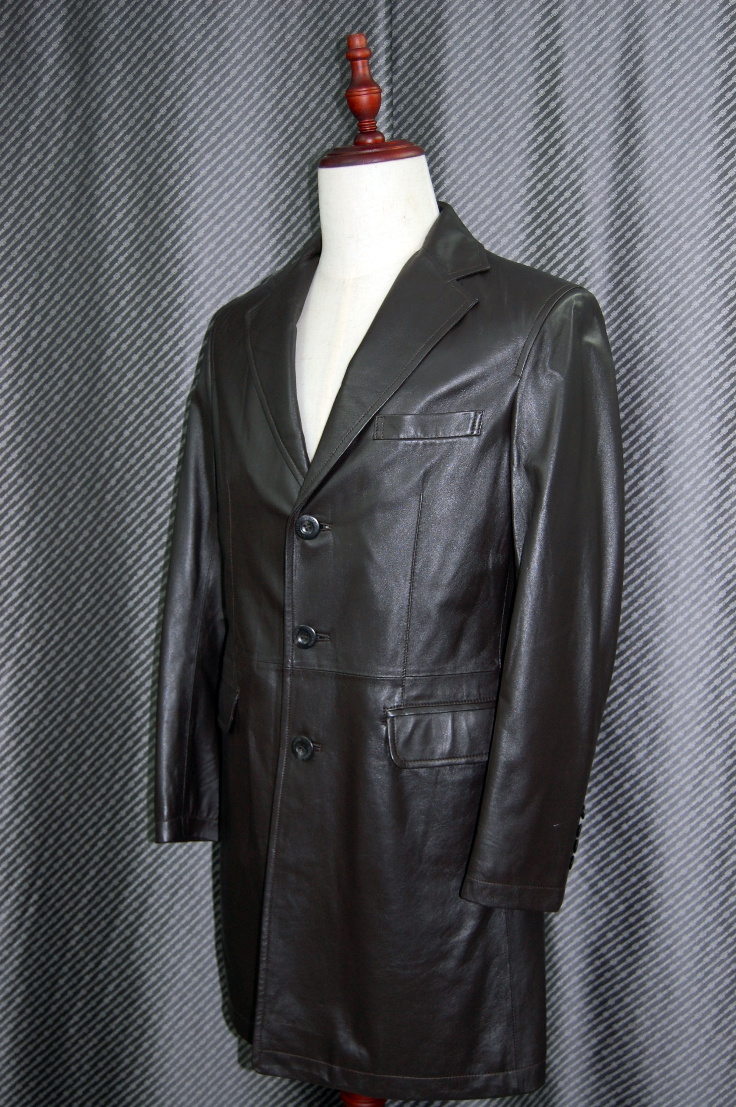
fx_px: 1382
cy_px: 554
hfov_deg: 29.8
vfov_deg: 43.6
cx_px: 368
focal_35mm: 45
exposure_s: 1/60
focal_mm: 30
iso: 400
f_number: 4.2
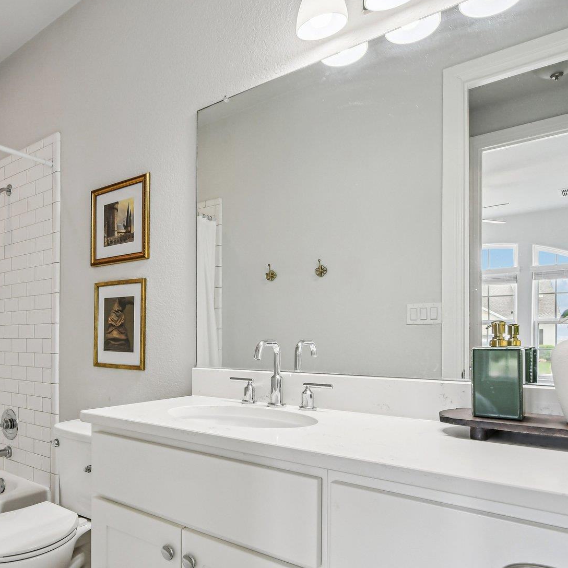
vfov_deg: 64.8
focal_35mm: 24
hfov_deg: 61.1
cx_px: 135
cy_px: 315
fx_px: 446
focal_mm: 10
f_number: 8
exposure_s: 1/40
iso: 400
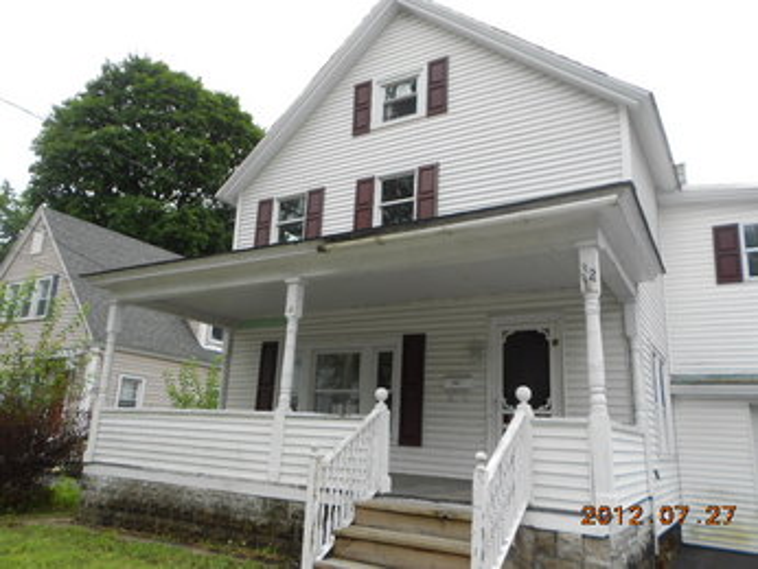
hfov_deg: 67.3
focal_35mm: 26
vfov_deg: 53.1
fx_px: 570
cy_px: 284
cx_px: 379
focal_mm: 4.6
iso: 80
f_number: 3.2
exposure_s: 1/320
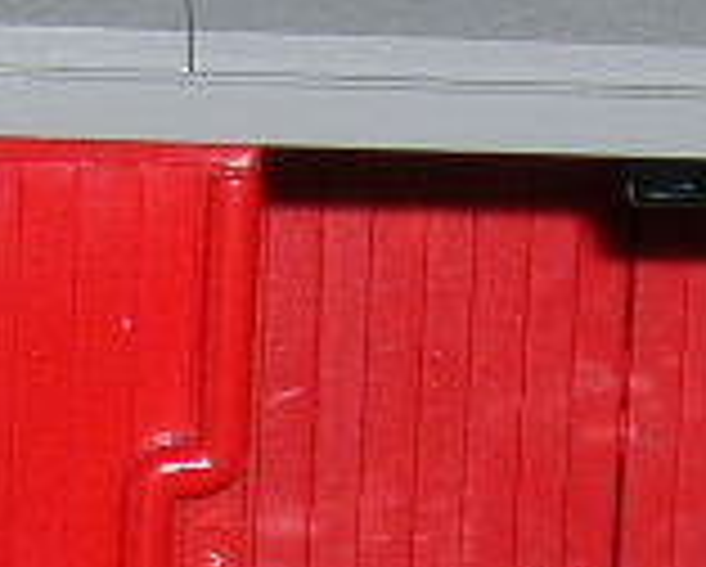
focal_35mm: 293
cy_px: 747
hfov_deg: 6.6
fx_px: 6130
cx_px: 571
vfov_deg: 5.3
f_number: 3.2
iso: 50
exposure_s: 1/60.1
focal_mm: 7.7
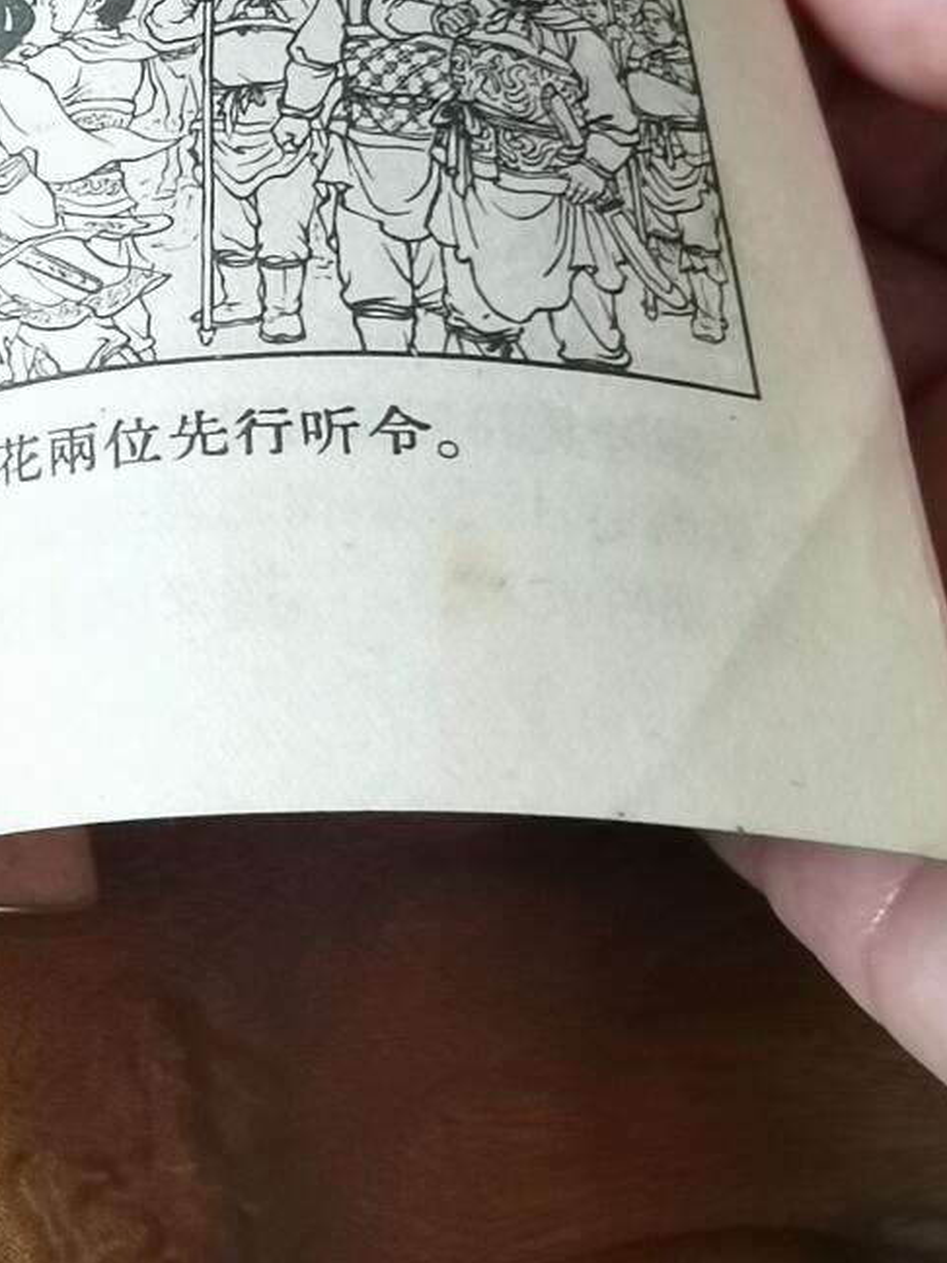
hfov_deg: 18.7
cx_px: -162
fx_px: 2736
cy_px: 320
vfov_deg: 25.7
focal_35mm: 75
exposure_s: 1/50
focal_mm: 2.26
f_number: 2.2
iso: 160
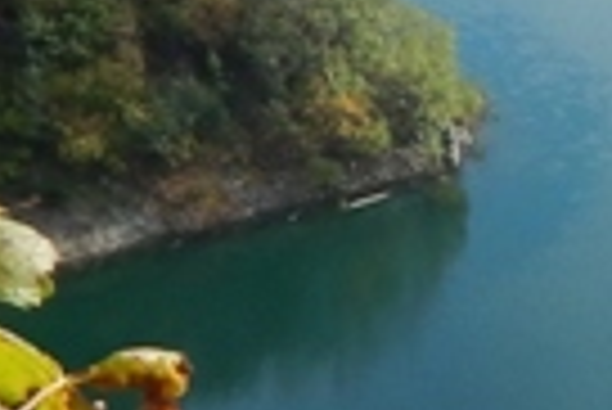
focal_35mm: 170
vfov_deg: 8.1
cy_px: 275
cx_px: 1233
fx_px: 2893
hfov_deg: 11.0
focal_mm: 4
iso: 125
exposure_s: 1/400
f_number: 6
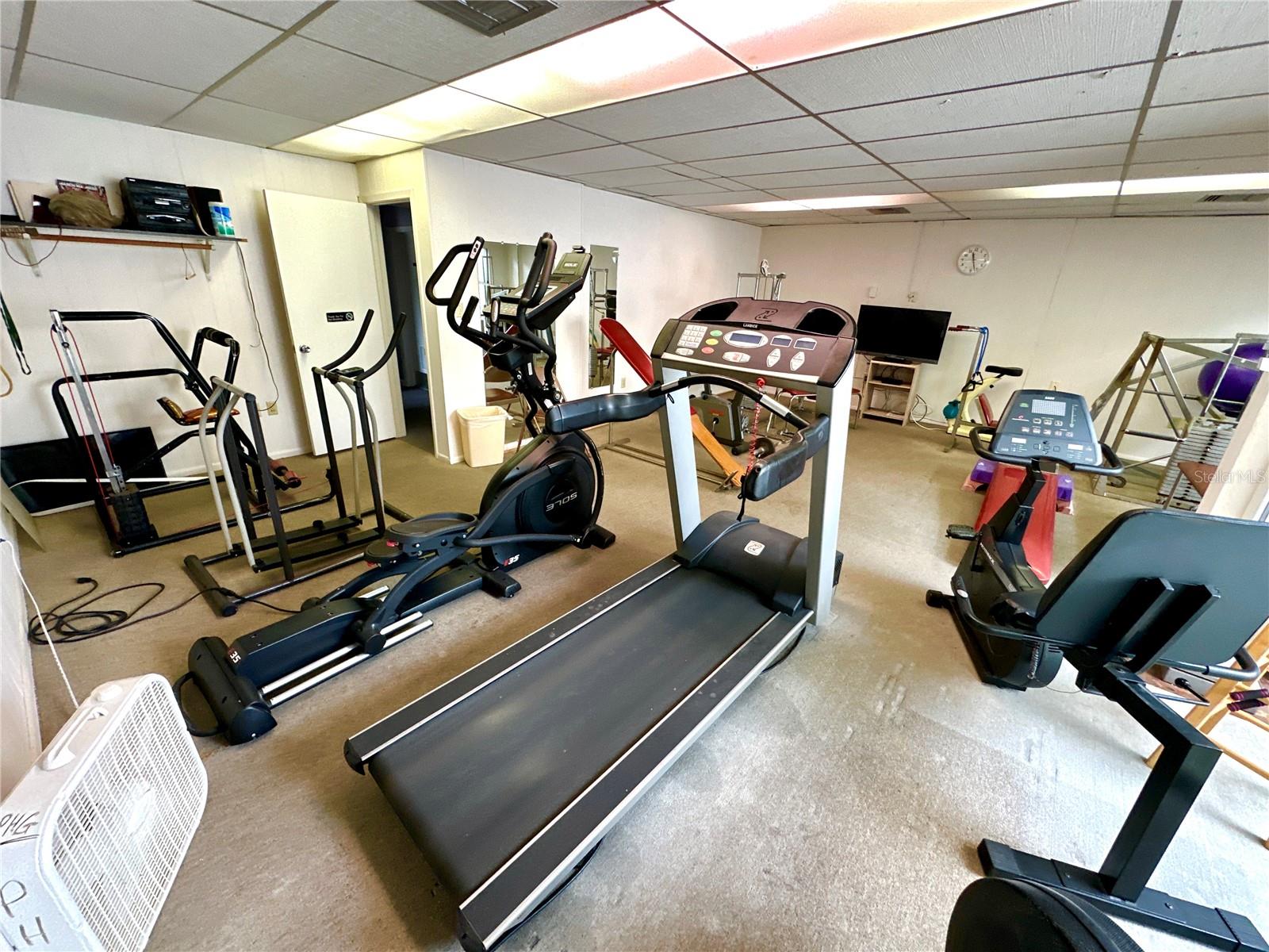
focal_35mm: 14
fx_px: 513
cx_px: 634
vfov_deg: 85.7
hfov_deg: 102.1
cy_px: 476
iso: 200
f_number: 2.2
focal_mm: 2.22
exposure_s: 1/60
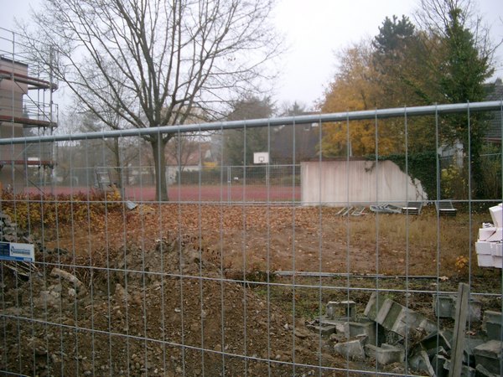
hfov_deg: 50.1
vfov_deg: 38.7
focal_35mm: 37
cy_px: 188
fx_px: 538
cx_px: 252
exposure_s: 1/500
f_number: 2.6
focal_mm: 7.6
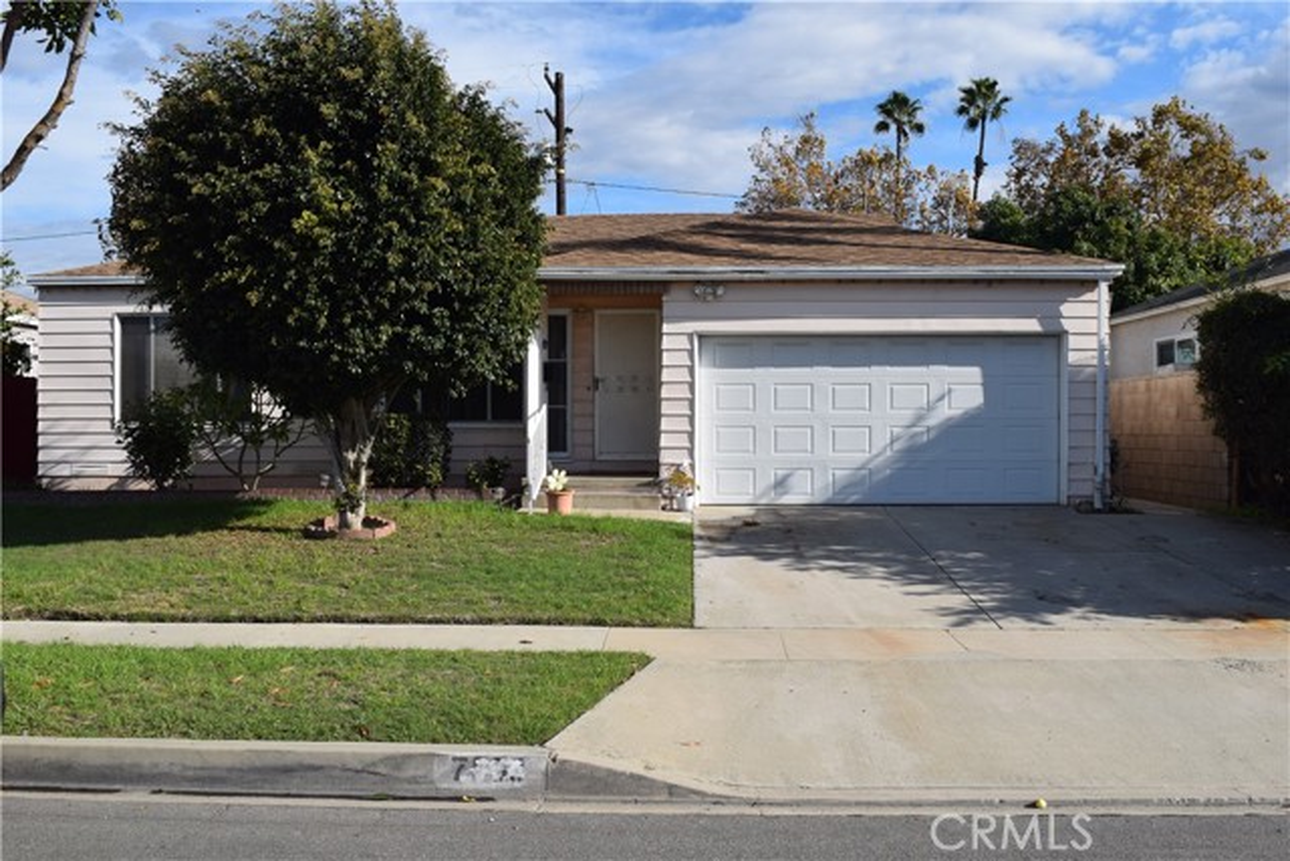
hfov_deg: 53.1
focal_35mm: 36
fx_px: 1290
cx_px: 645
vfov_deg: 36.9
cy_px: 430
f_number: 10
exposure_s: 1/200
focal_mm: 24
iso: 100
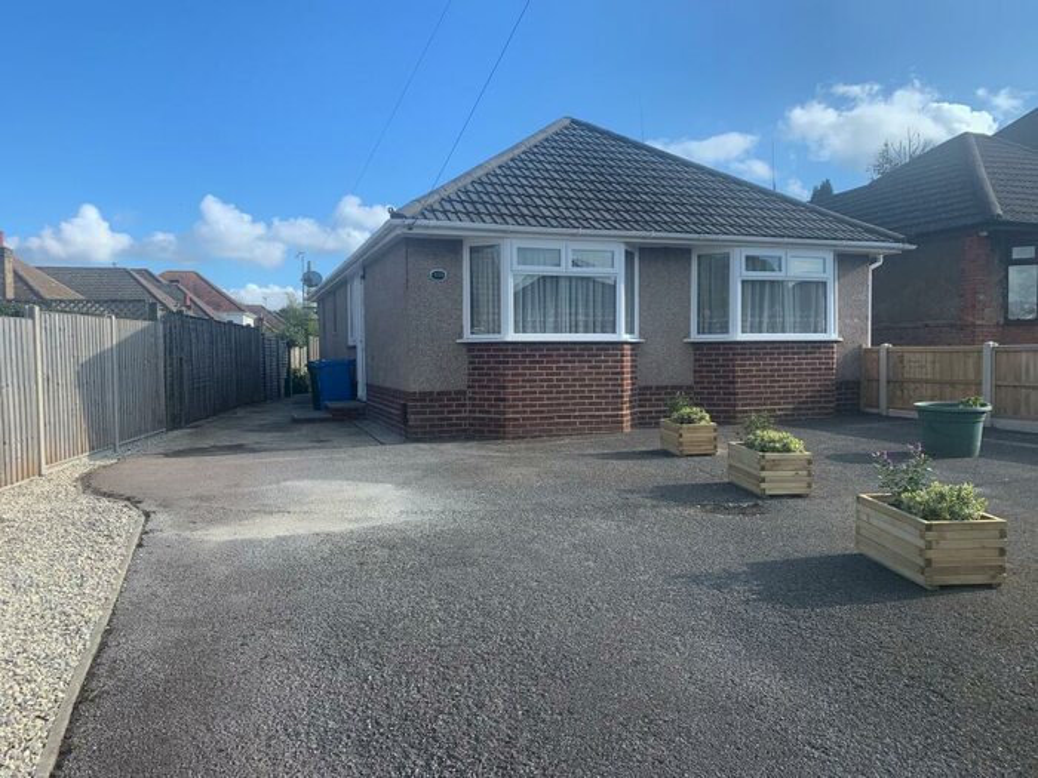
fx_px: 780
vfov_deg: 53.1
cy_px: 389
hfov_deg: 67.3
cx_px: 519
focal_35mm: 26
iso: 25
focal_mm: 4.25
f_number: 1.8
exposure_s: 1/1447
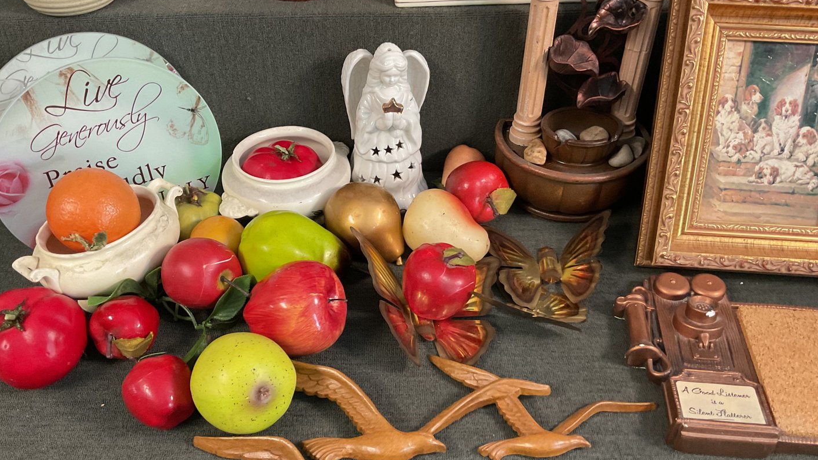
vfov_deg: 34.5
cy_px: 284
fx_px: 737
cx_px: 392
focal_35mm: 34
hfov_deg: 58.0
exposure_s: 1/60
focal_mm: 3
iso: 250
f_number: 1.8
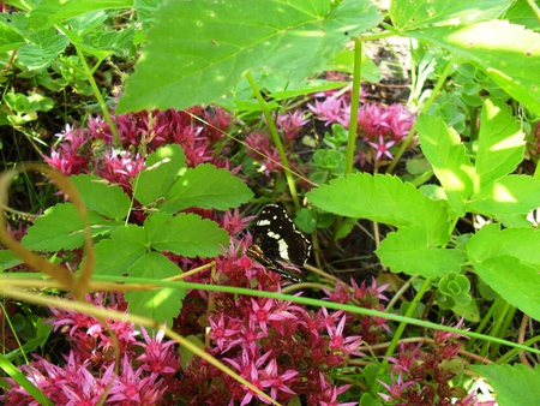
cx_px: 270
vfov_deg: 40.7
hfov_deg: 52.6
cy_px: 203
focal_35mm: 35
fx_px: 546
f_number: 3.2
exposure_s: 1/180
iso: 100
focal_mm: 6.3
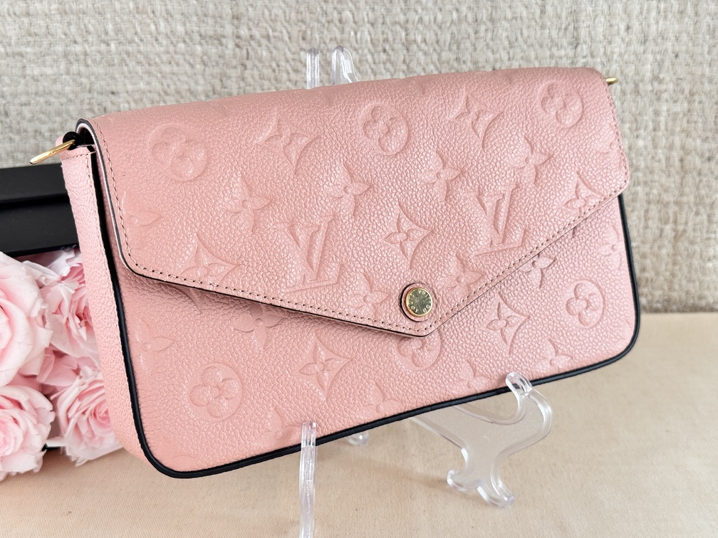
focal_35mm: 48
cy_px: 269
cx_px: 359
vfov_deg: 30.3
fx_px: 996
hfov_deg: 39.7
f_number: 1.78
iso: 64
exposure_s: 1/107
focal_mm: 6.76
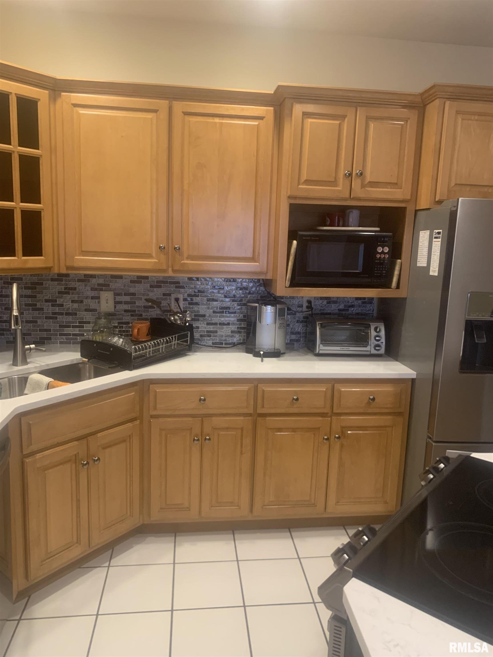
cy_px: 328
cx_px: 246
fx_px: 494
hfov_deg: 53.1
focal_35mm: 26
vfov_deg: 67.3
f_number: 1.8
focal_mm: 4.25
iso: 200
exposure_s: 1/60
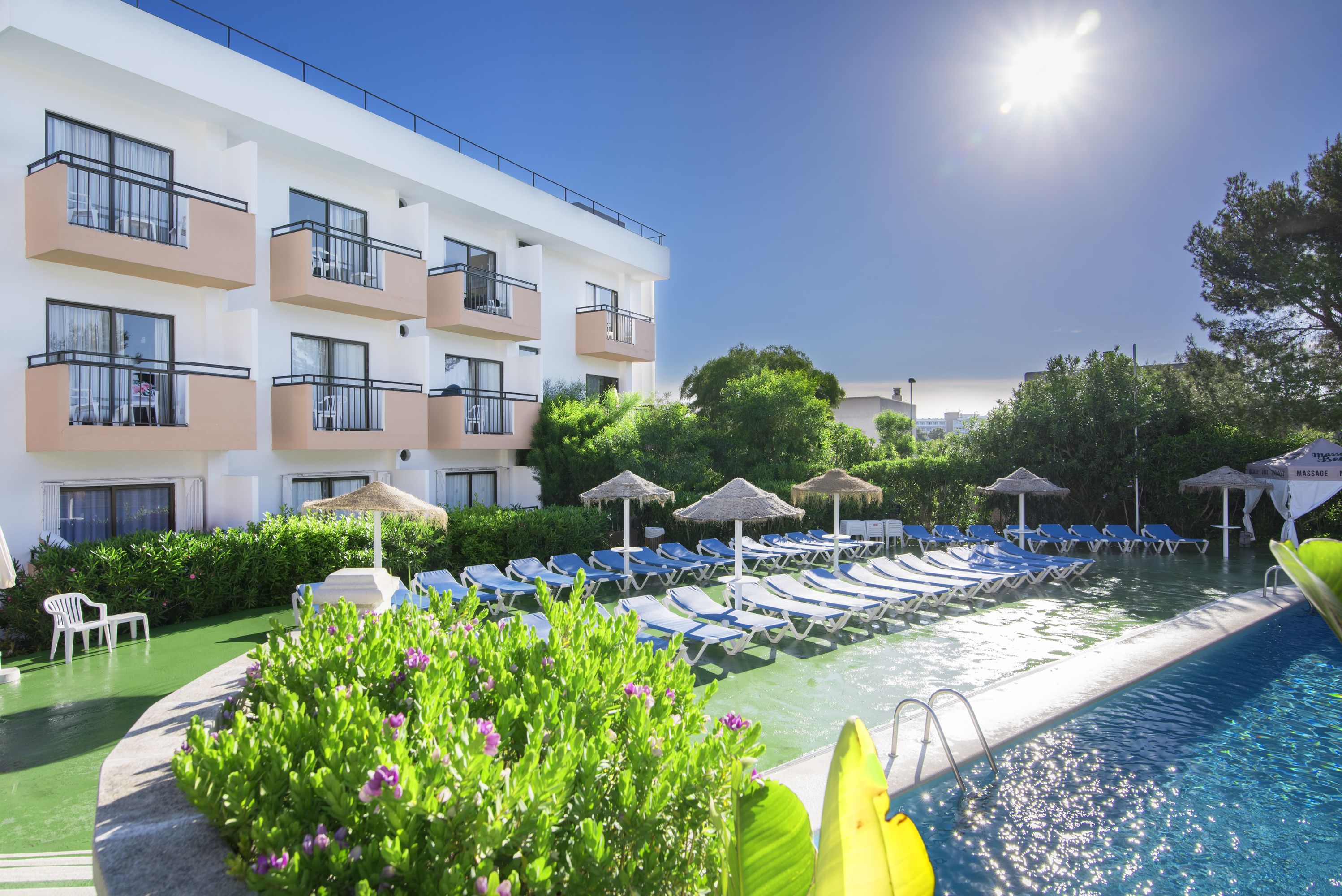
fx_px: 746
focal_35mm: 20
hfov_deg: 84.0
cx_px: 671
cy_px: 448
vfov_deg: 62.0
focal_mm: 20
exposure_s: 1/160
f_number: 8
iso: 100
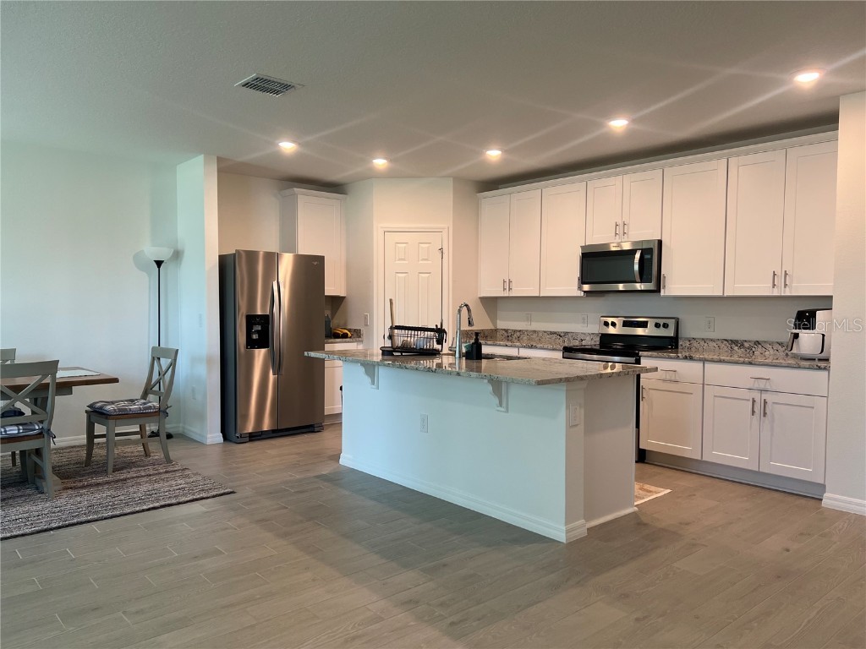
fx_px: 650
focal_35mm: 26
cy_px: 324
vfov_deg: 53.1
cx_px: 433
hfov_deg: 67.3
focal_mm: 5.7
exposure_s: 1/120
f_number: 1.5
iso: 100
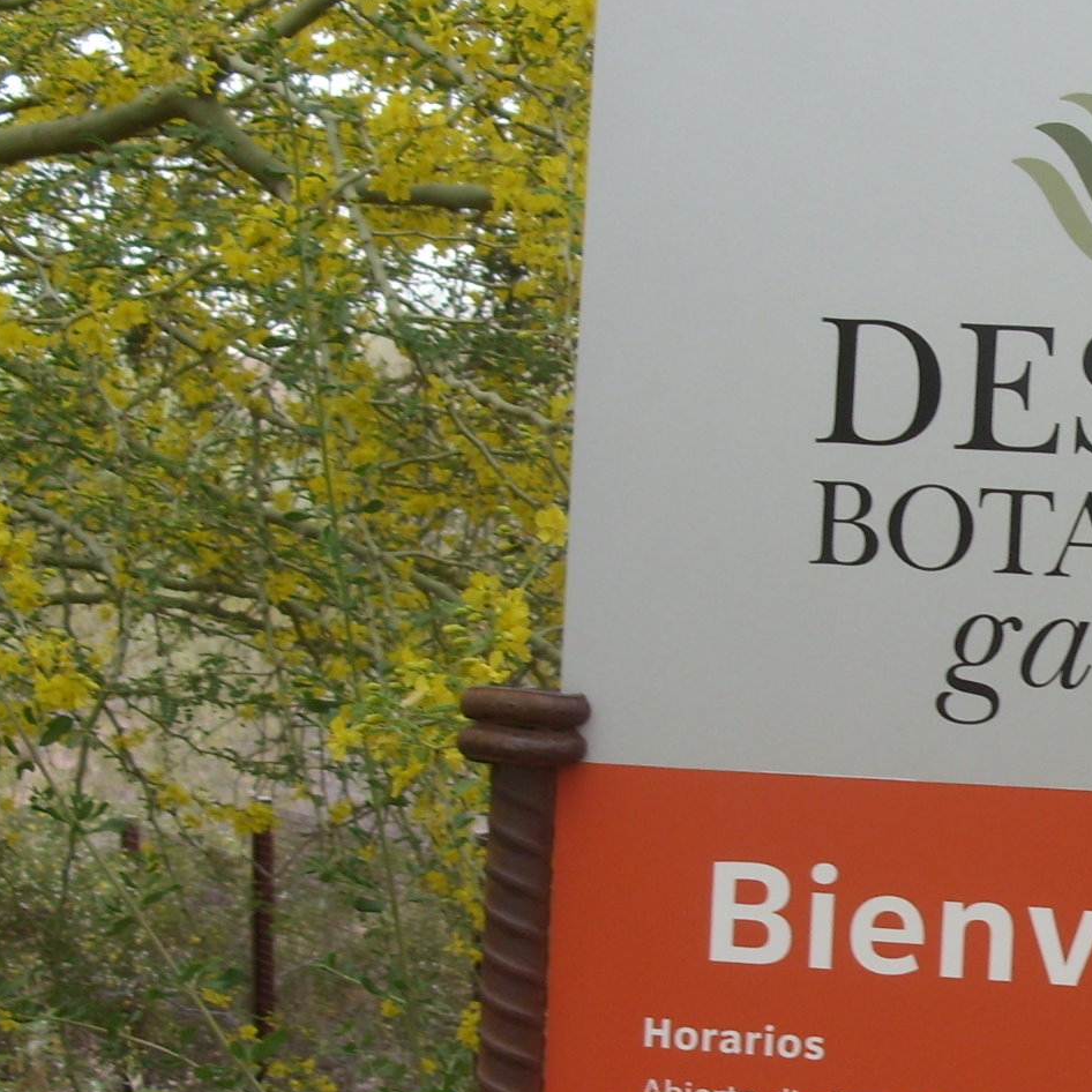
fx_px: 3284
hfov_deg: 18.1
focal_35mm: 92
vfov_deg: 18.8
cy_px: 731
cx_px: 1233
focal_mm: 6.3
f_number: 2.8
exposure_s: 1/45
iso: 50
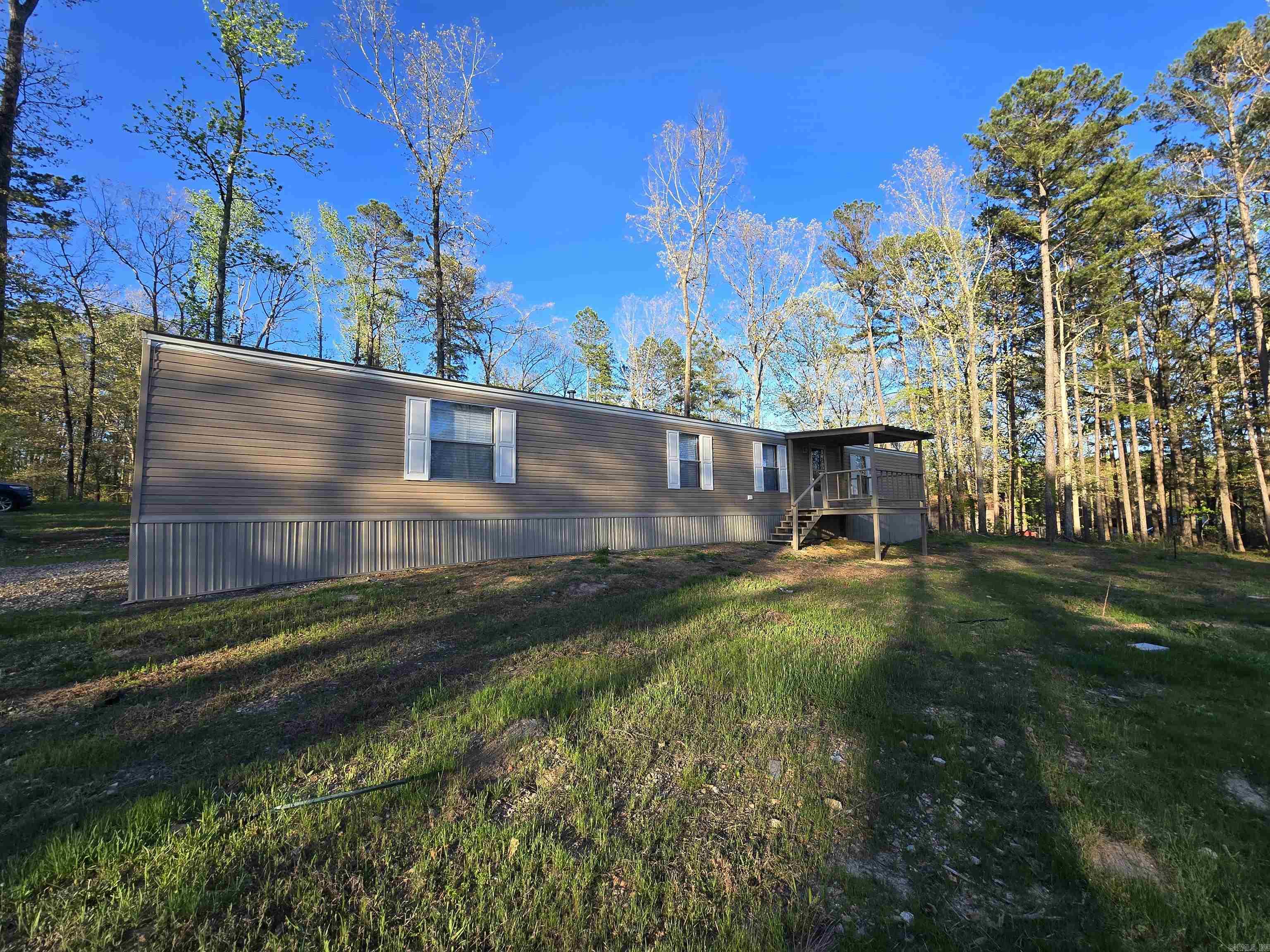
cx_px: 635
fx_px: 477
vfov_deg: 89.9
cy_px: 476
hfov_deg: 106.2
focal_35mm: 13
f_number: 2.2
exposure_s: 1/519
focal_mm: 2.2
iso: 50
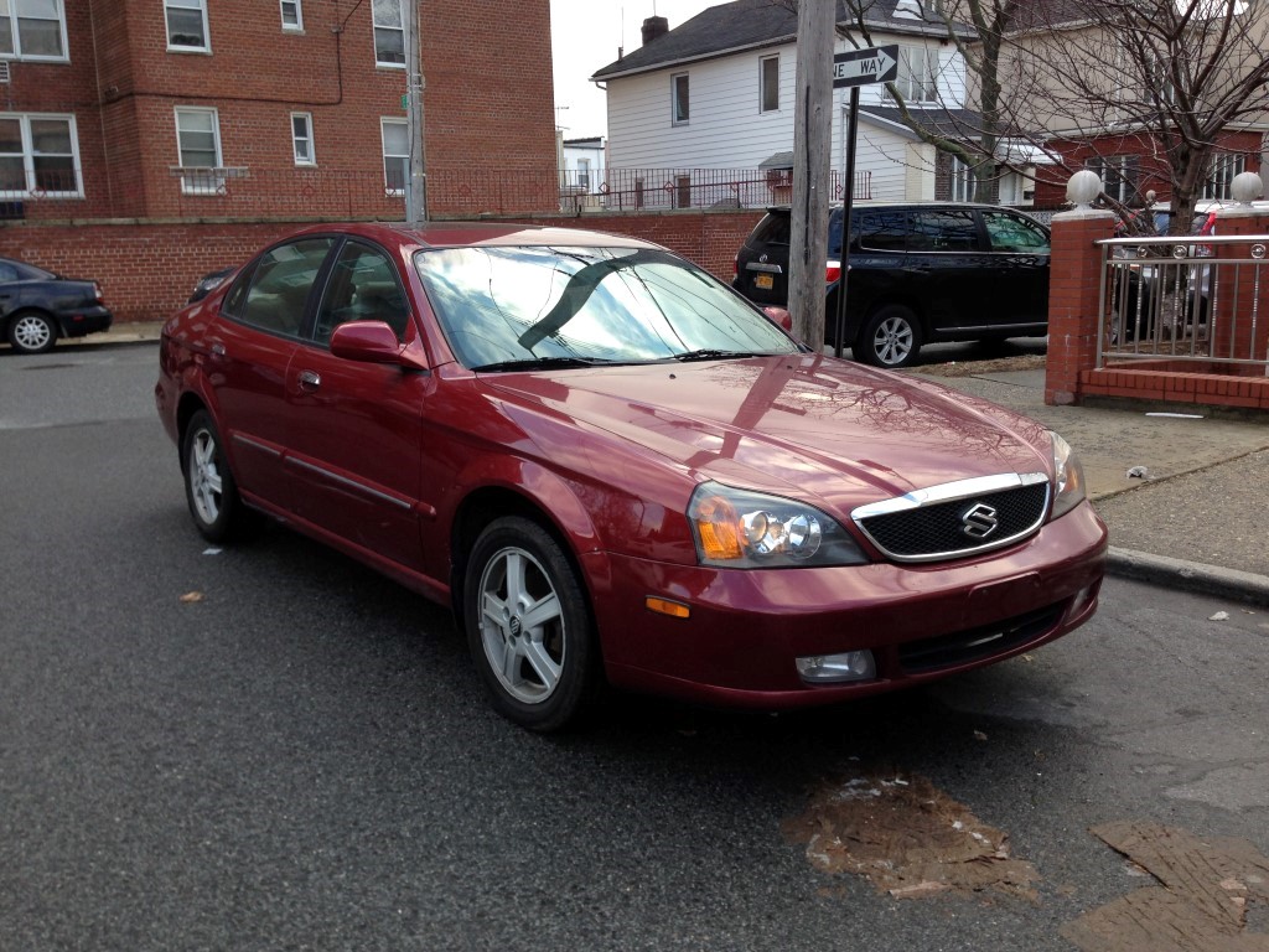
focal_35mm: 33
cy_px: 476
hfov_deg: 55.4
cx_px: 634
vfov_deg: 42.9
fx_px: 1210
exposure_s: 1/252
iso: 50
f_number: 2.4
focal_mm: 4.12
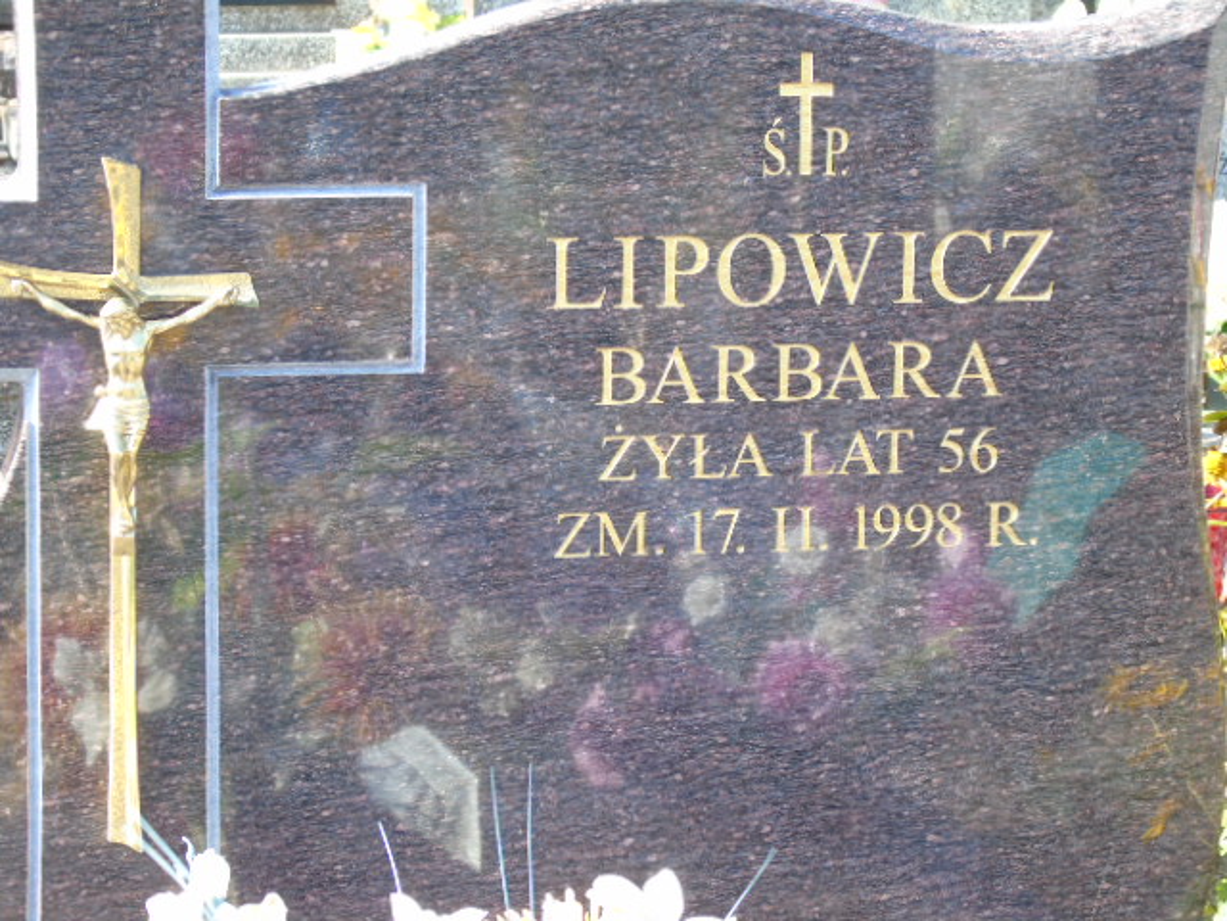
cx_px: 614
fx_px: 4395
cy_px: 460
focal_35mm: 124
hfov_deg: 15.9
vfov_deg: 12.0
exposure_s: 1/50
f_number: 4.6
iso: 80
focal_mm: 22
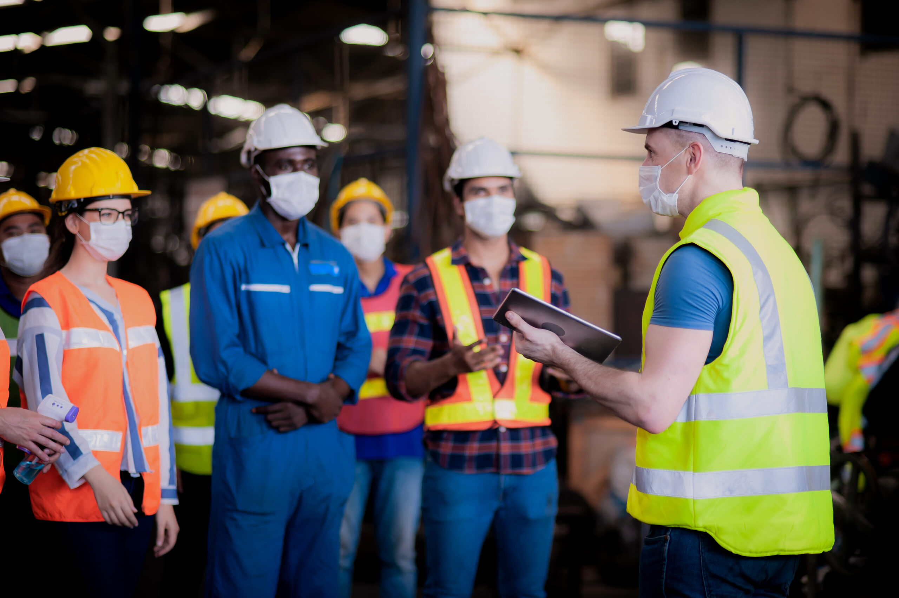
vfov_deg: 16.0
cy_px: 299
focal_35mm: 85
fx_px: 2121
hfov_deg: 23.9
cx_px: 450
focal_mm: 85
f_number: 2
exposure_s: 1/200
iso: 640
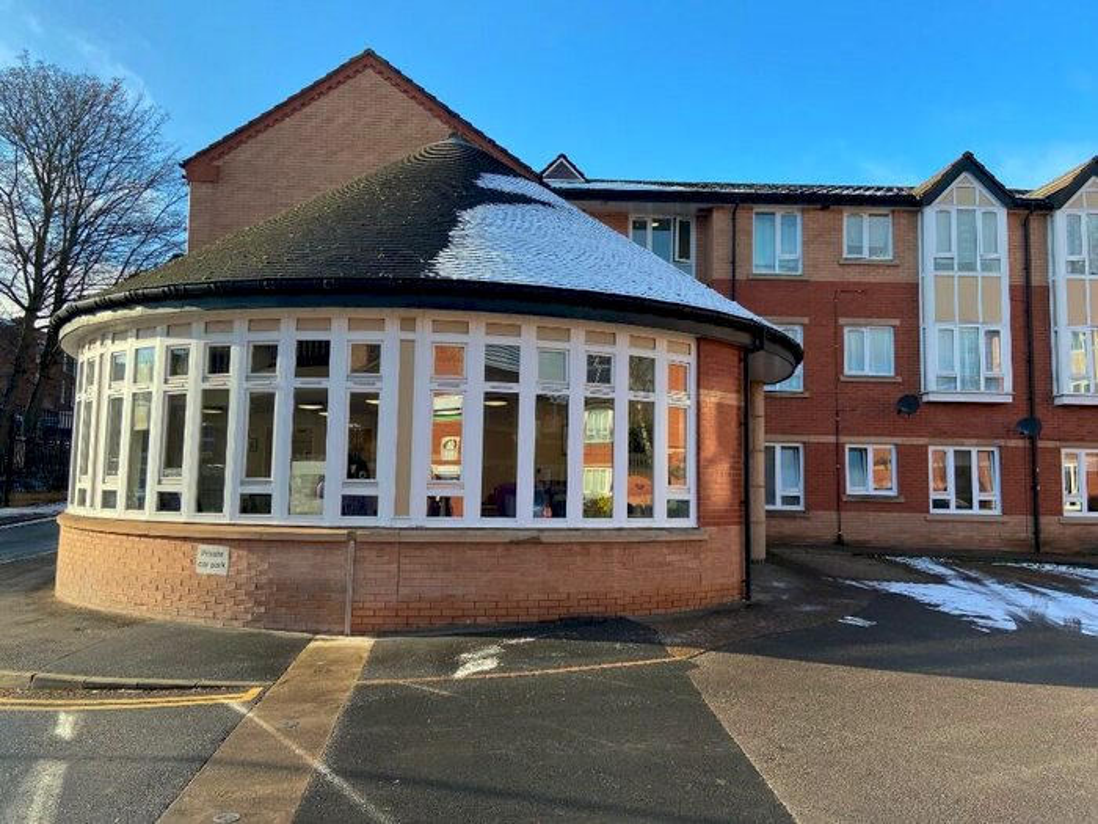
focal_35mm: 26
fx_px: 825
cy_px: 412
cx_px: 549
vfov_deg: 53.1
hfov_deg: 67.3
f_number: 1.8
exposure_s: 1/942
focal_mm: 4.25
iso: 32
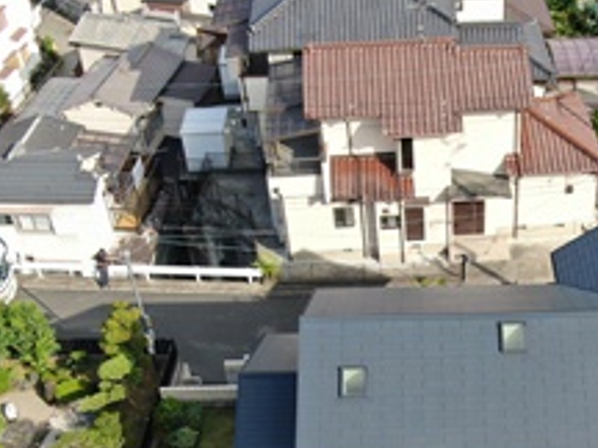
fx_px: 1037
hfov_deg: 31.5
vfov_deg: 24.1
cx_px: 465
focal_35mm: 60
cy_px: 348
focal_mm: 6.35
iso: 110
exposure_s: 1/500
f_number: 3.4
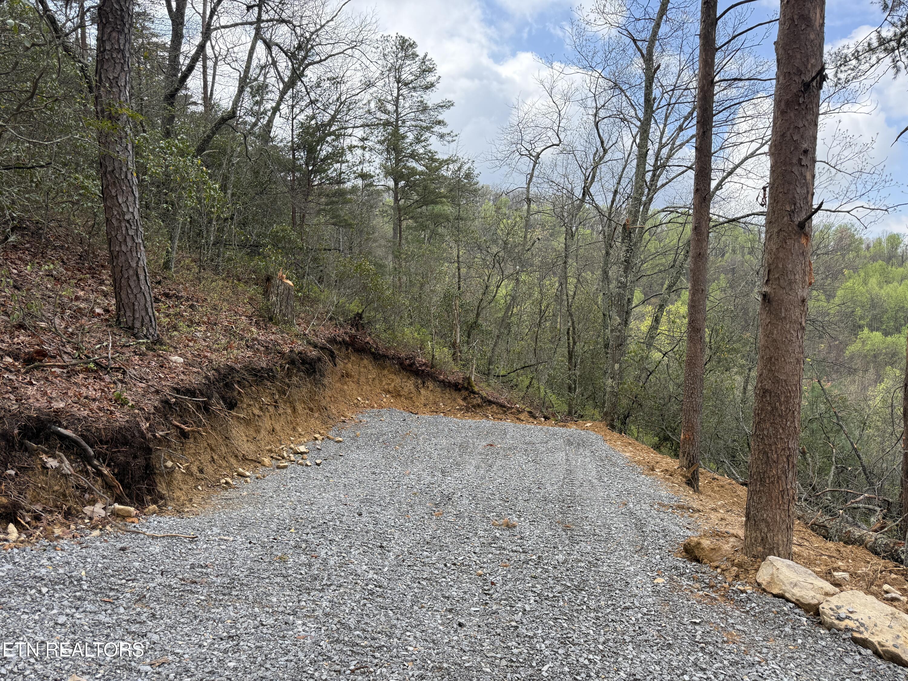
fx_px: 630
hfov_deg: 71.6
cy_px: 340
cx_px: 454
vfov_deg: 56.8
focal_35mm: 24
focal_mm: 6.76
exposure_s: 1/1361
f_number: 1.78
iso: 100
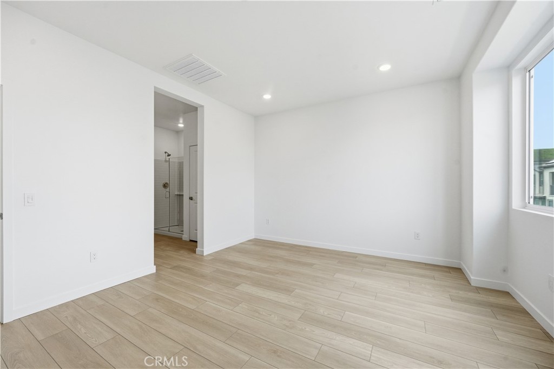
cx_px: 277
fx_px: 215
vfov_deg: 81.2
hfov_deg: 104.3
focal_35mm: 14
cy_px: 184
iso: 500
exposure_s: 1/400
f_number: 8
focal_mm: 14
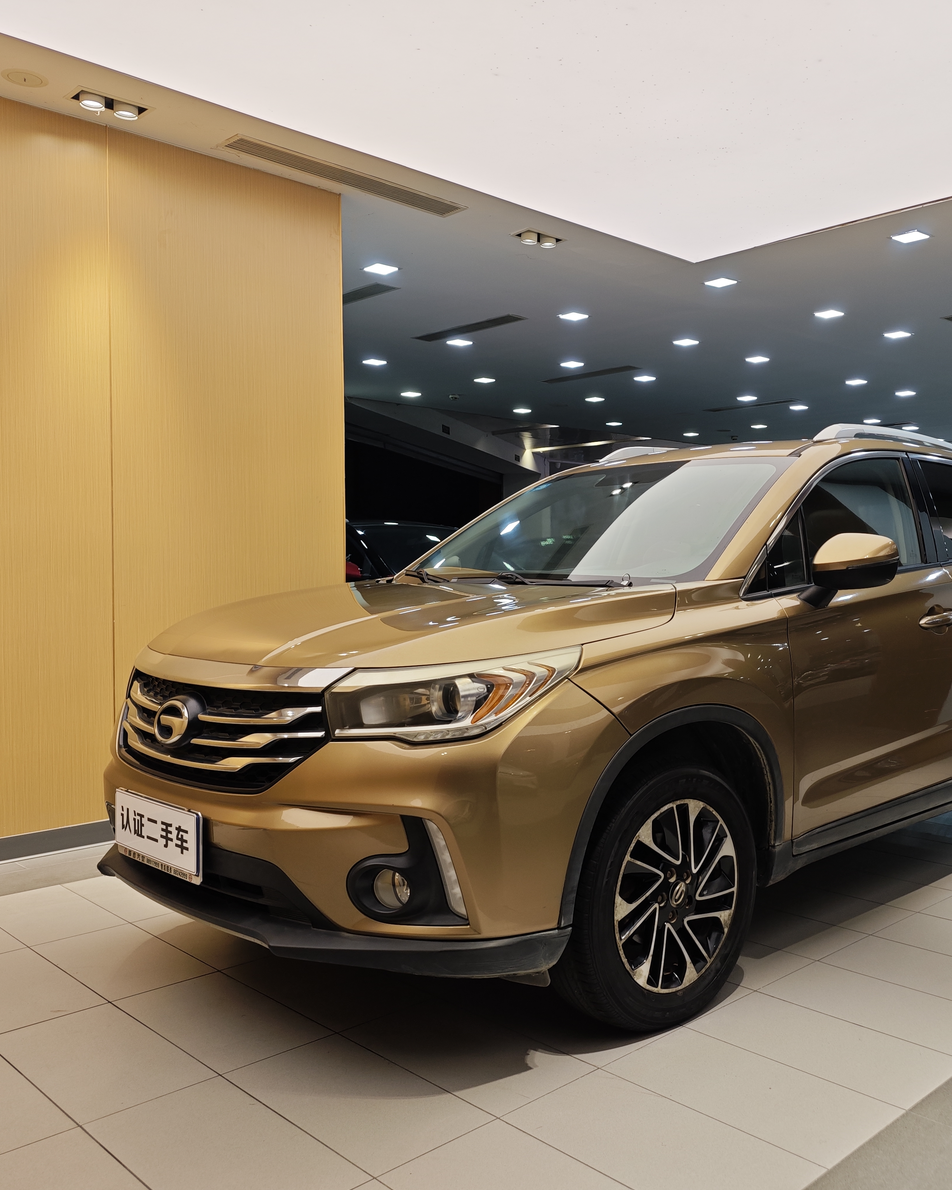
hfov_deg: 48.0
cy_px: 595
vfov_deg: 58.8
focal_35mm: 30
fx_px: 1057
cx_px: 600
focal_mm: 8.7
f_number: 1.9
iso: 50
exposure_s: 1/102
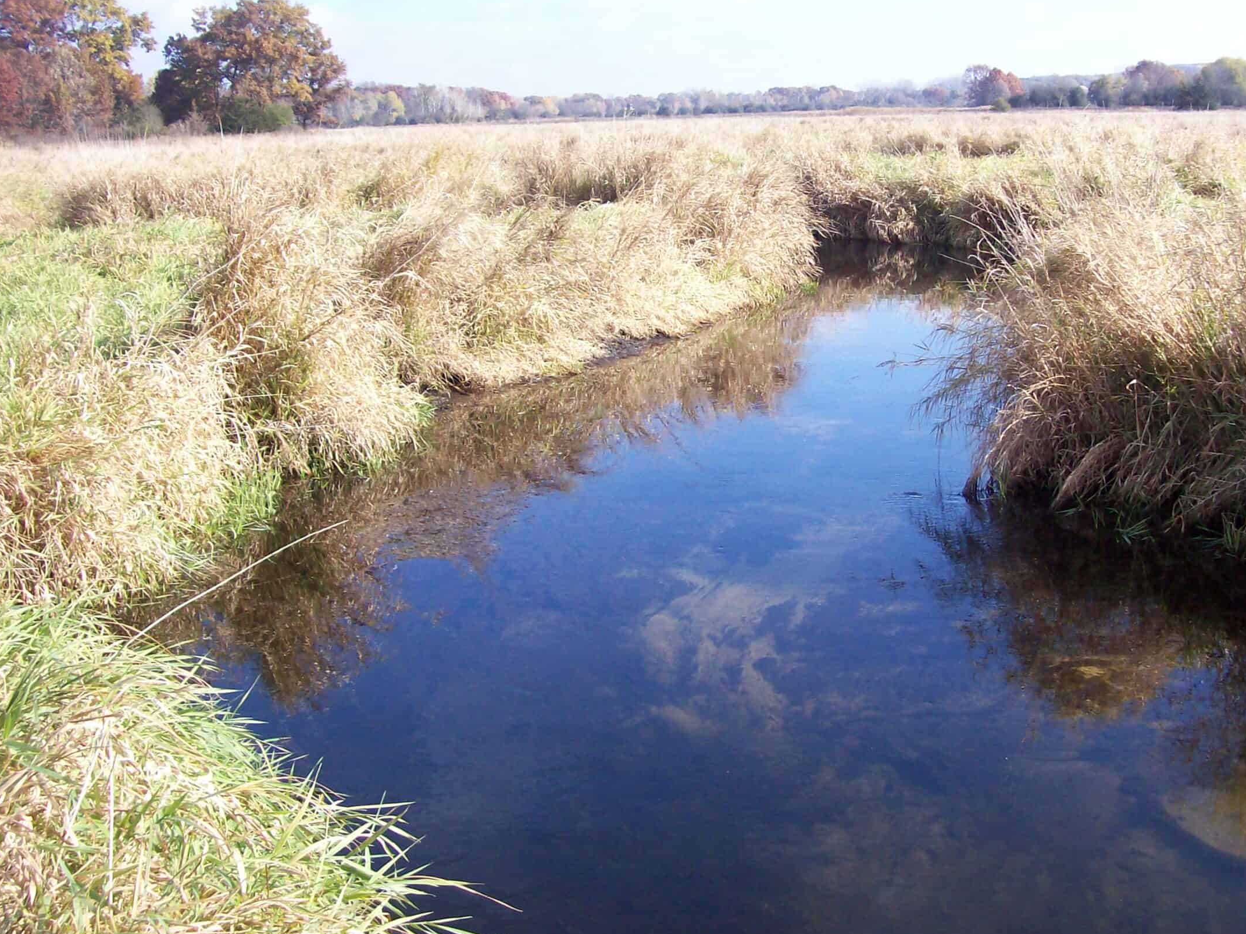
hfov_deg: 43.7
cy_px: 393
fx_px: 1547
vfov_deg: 33.5
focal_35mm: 43
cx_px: 728
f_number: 2.7
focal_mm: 6
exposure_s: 1/732
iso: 80
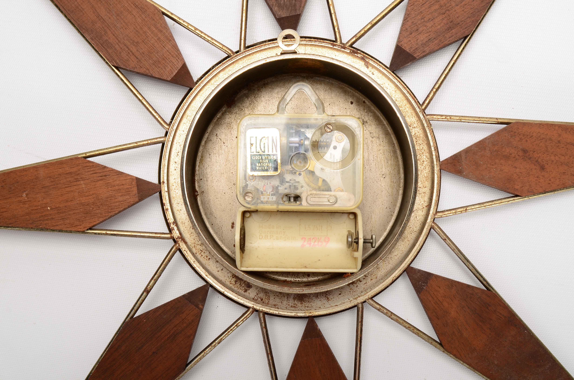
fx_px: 692
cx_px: 287
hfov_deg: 45.0
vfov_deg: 30.7
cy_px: 190
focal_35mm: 44
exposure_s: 1/160
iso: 100
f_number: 14
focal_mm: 29
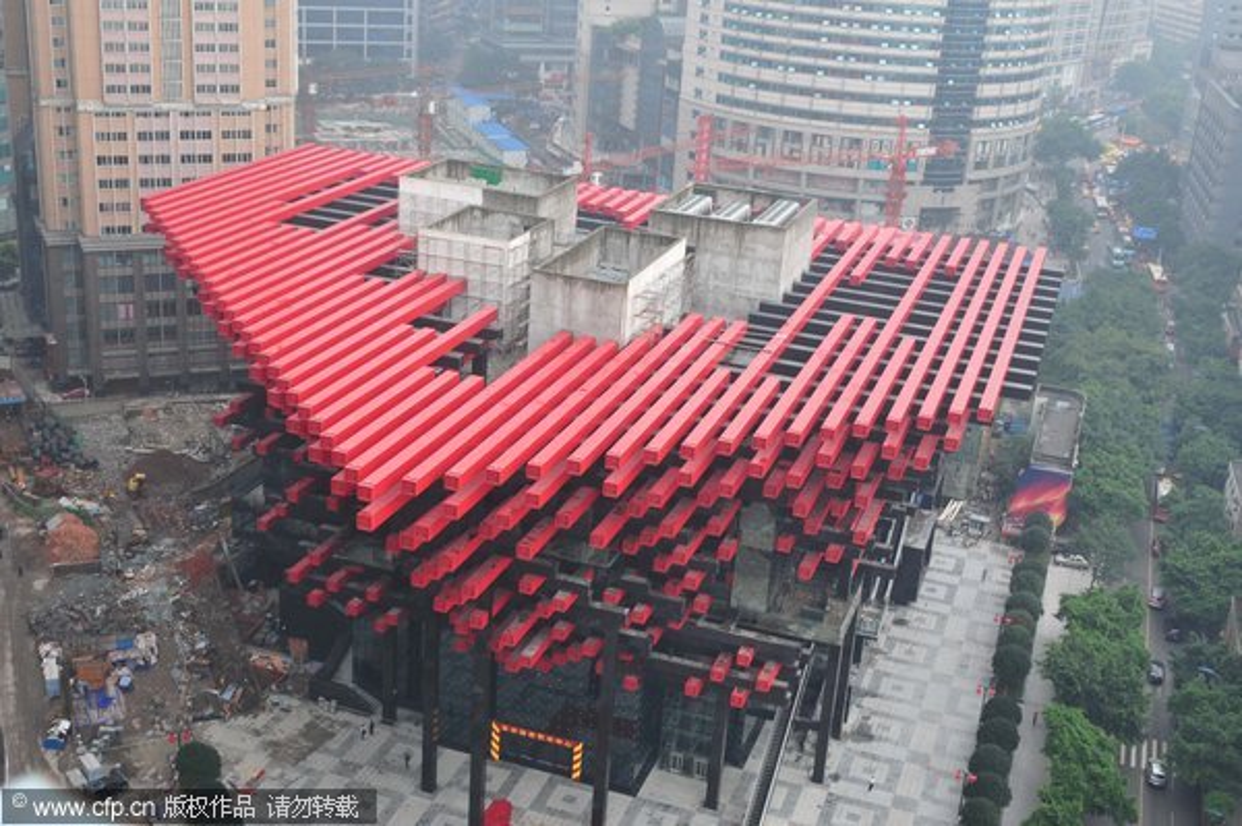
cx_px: 621
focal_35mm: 44
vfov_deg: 30.8
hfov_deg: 45.0
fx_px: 1499
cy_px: 413
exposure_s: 1/40
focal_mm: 29
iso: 200
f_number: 8
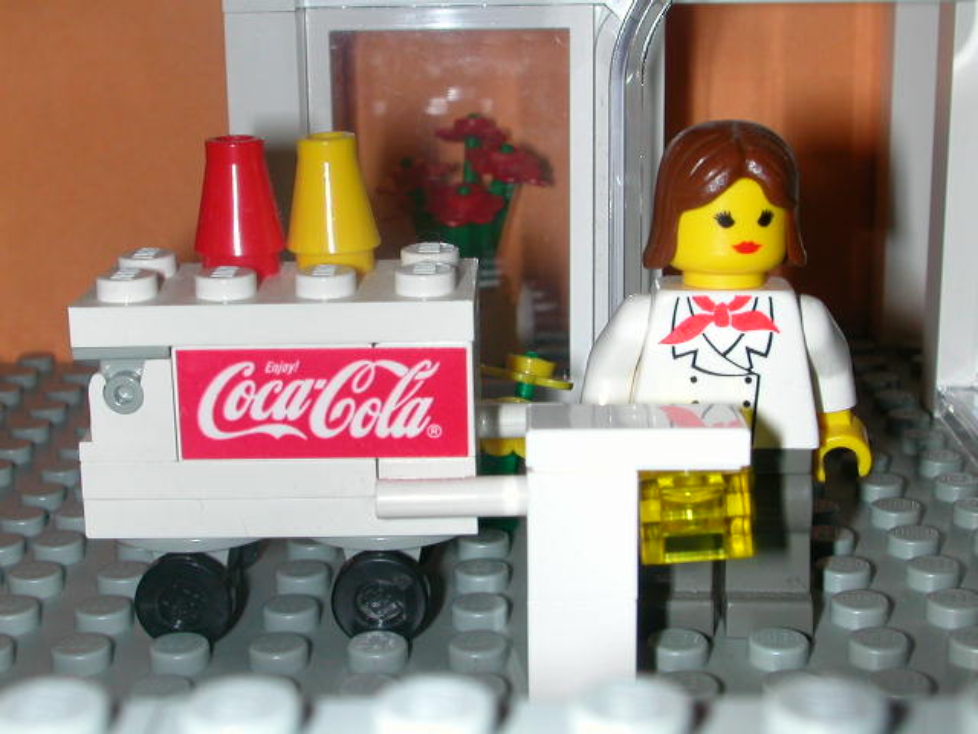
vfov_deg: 22.9
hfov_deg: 30.3
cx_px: 489
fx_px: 1808
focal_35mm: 64
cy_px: 367
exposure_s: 1/59.9
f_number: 5.9
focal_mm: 9.7
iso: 100
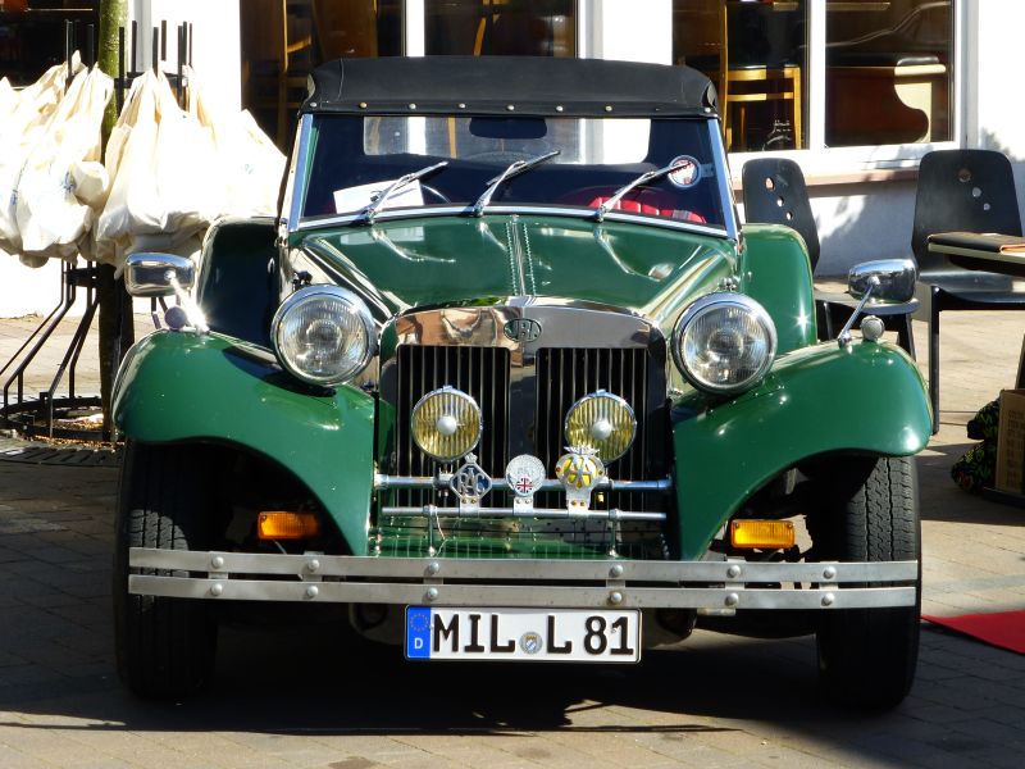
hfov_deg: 15.5
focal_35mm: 127
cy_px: 384
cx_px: 512
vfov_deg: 11.7
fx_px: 3761
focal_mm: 20.6
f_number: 5.3
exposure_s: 1/160
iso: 100
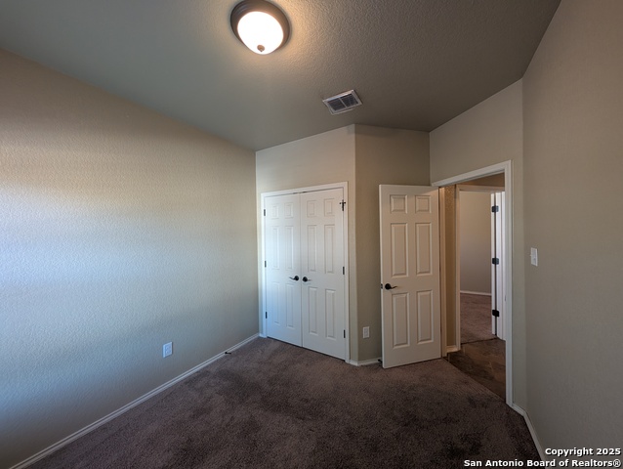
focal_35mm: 12
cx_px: 312
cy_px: 234
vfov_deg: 94.6
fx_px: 216
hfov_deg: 110.5
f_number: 1.7
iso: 150
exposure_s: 1/24
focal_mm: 2.02
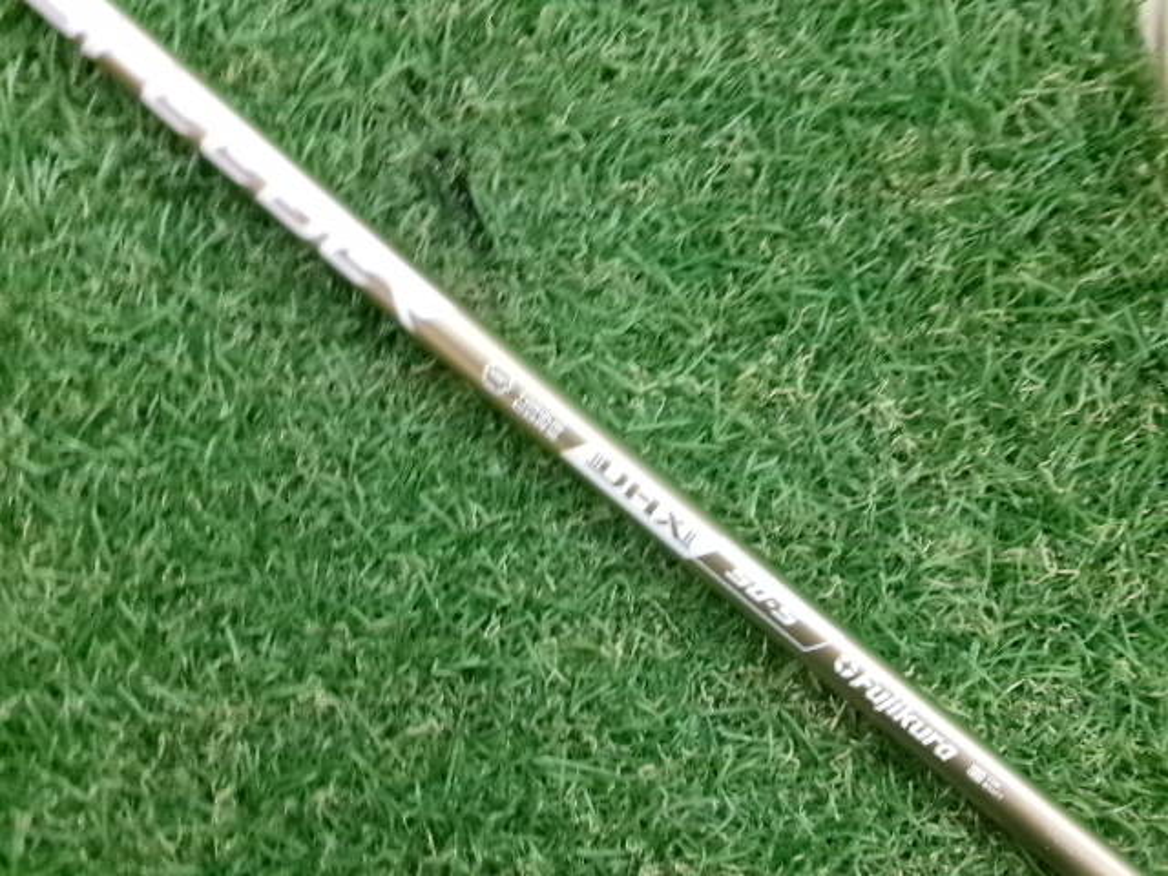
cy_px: 438
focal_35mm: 28
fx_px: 945
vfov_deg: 49.7
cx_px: 584
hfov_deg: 63.4
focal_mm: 5.1
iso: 800
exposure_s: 1/34
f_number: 3.9
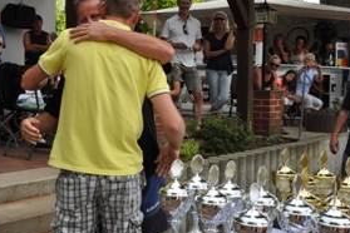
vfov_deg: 25.4
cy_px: 86
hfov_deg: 37.0
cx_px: 107
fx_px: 515
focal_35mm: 53
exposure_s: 1/1250
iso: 400
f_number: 5
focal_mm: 22
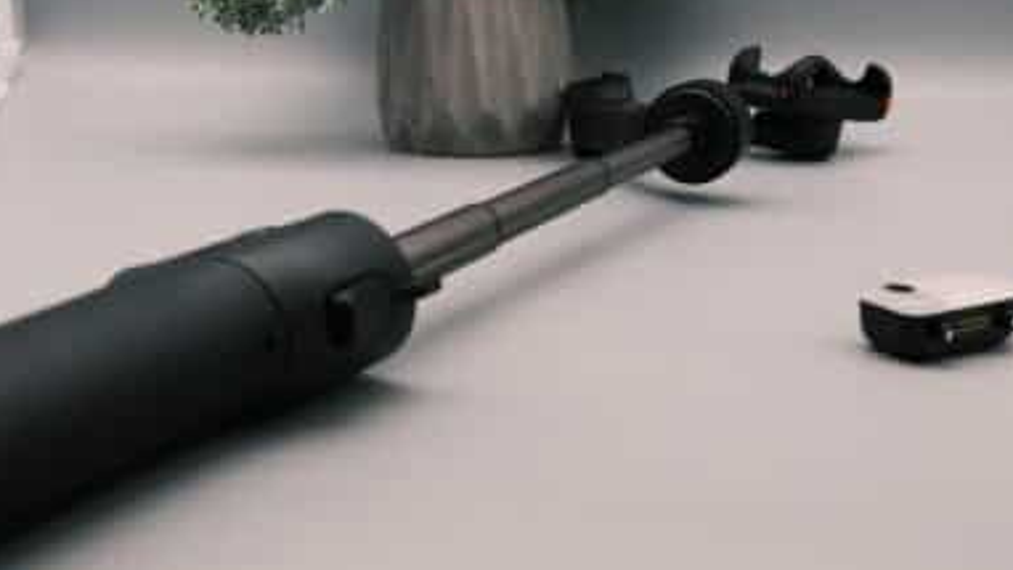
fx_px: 1263
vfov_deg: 25.4
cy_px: 273
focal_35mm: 47
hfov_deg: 43.7
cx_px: 504
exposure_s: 1/100
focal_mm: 29.6
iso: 640
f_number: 9
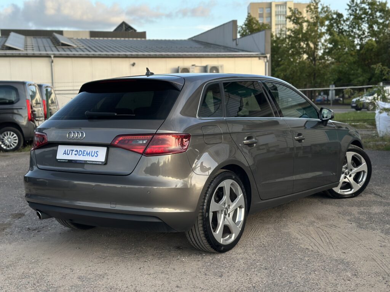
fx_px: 541
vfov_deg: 30.3
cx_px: 195
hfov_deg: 39.7
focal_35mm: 48
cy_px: 146
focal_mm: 6.86
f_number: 1.78
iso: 80
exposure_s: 1/258
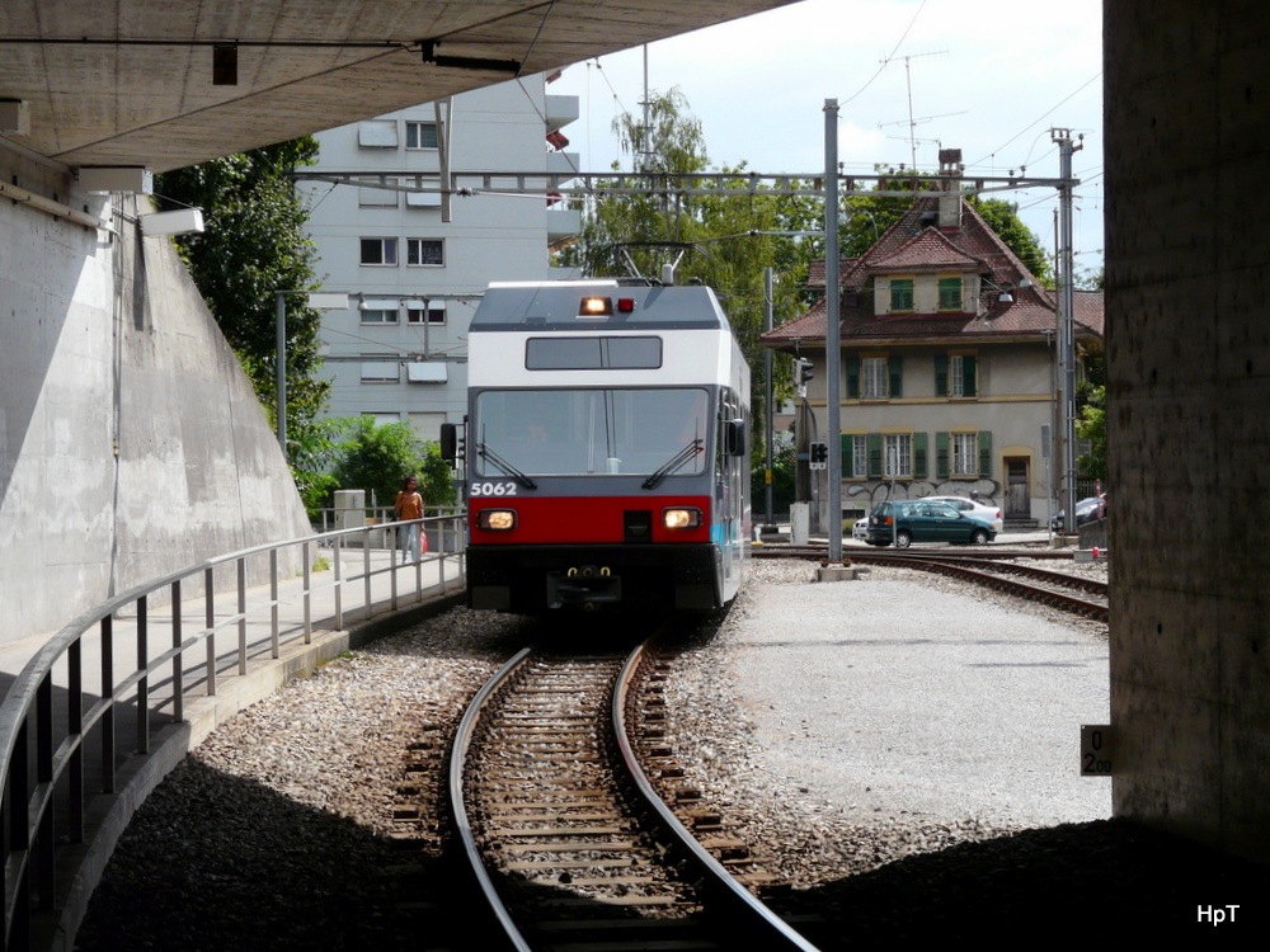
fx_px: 3045
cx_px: 635
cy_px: 476
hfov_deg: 23.6
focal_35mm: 83
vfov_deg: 17.8
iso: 100
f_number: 5.6
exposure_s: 1/320
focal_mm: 13.6
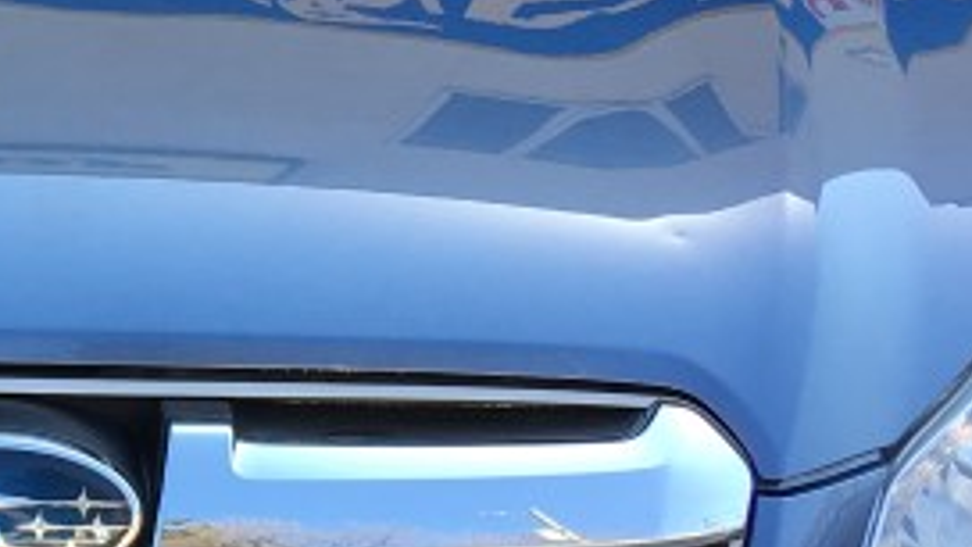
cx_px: -214
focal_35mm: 119
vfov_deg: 10.2
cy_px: 340
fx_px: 3067
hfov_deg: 17.1
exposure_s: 1/368
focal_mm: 4.15
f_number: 2.2
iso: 25
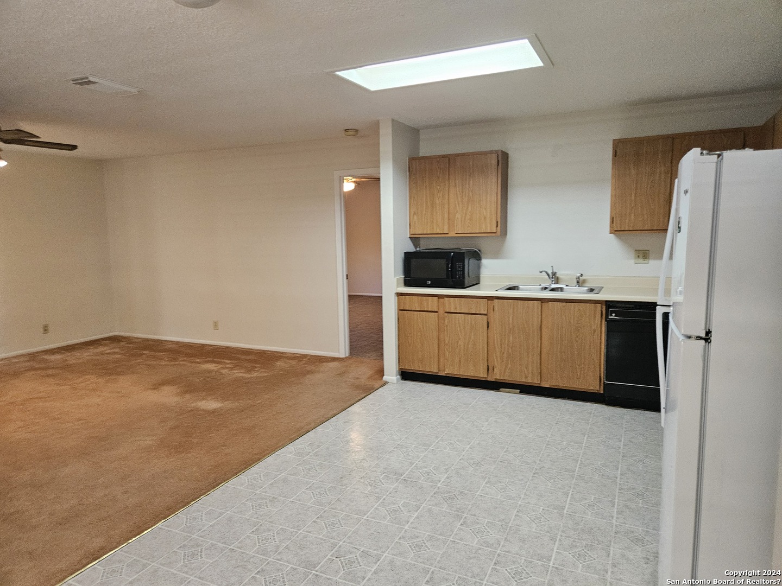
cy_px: 293
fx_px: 520
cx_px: 391
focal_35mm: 23
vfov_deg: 58.9
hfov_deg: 73.9
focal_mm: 5.4
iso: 800
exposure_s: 1/120
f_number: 1.8
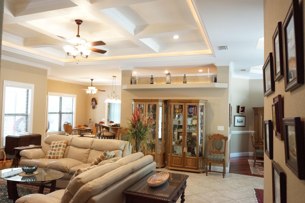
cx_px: 152
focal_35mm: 27
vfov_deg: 47.8
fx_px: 229
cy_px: 102
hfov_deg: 67.4
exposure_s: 1/160
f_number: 4
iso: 6400
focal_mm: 18
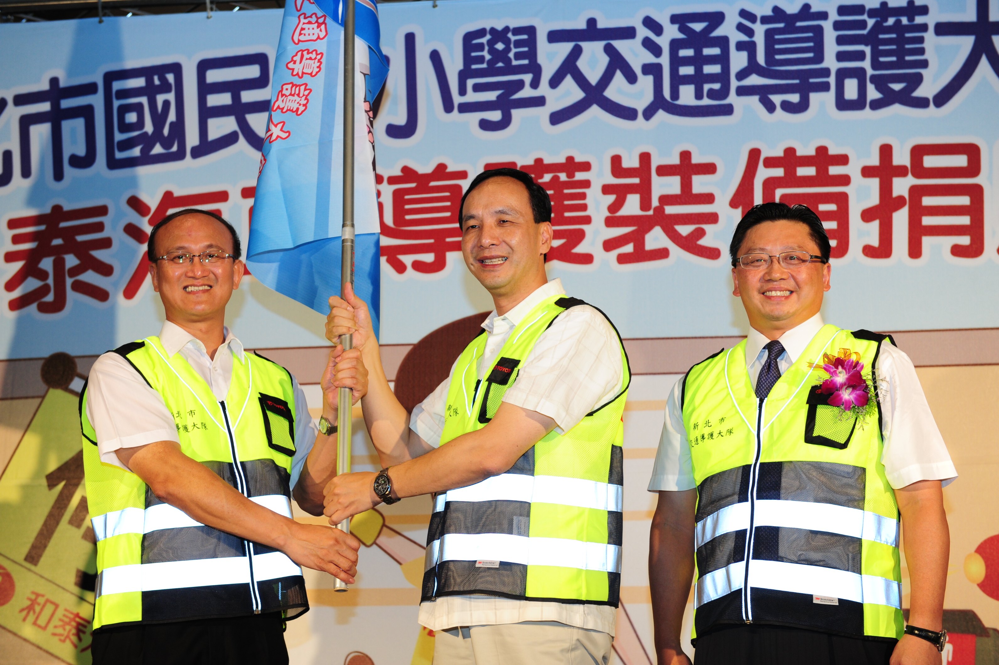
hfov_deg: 35.7
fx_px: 1553
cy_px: 332
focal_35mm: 56
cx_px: 500
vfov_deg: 24.2
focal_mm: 56
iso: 800
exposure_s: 1/125
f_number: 5
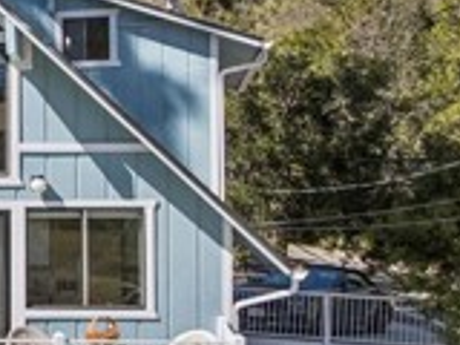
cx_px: -397
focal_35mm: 96
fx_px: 1276
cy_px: 168
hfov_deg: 16.6
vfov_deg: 15.4
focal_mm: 12.3
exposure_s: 1/100
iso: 140
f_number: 2.8
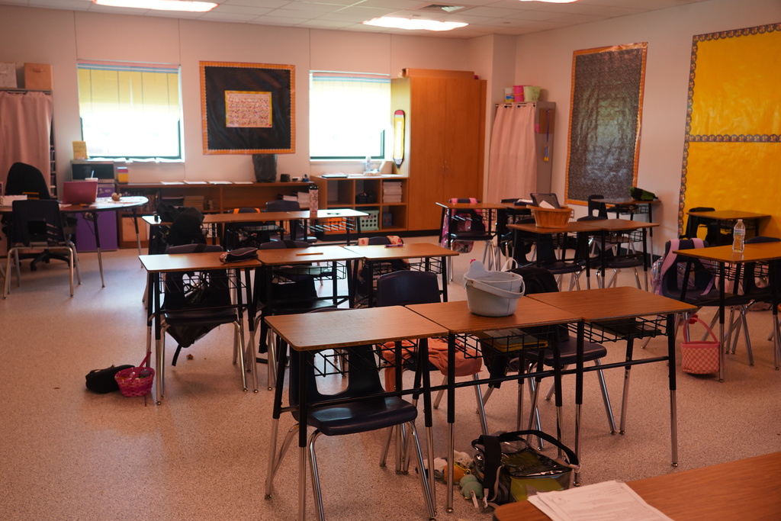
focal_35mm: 34
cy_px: 260
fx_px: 738
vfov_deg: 38.9
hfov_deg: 55.8
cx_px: 390
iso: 1600
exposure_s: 1/160
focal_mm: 34
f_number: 4
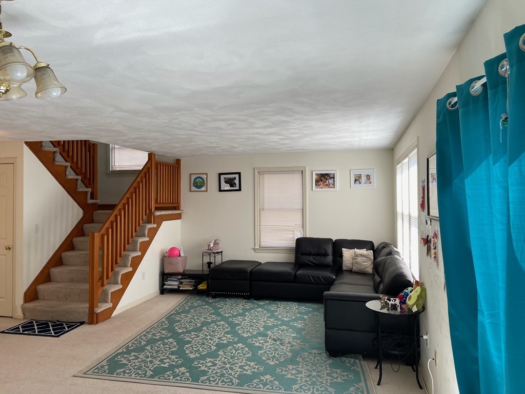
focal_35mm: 26
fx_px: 394
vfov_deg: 53.1
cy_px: 197
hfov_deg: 67.3
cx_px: 262
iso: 40
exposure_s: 1/120
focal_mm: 4.25
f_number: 1.8
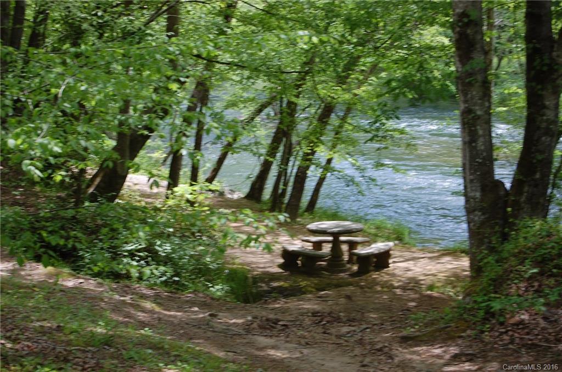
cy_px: 186
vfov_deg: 16.5
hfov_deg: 24.7
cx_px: 281
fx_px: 1285
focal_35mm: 82
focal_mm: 55
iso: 200
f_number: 5.6
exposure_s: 1/125
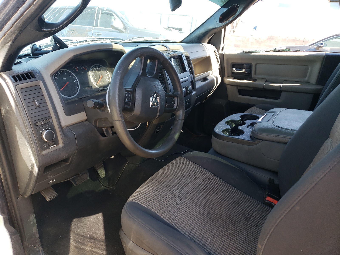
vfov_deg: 53.1
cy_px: 128
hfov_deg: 67.3
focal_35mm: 26
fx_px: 255
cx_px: 170
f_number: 1.5
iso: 50
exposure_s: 1/137
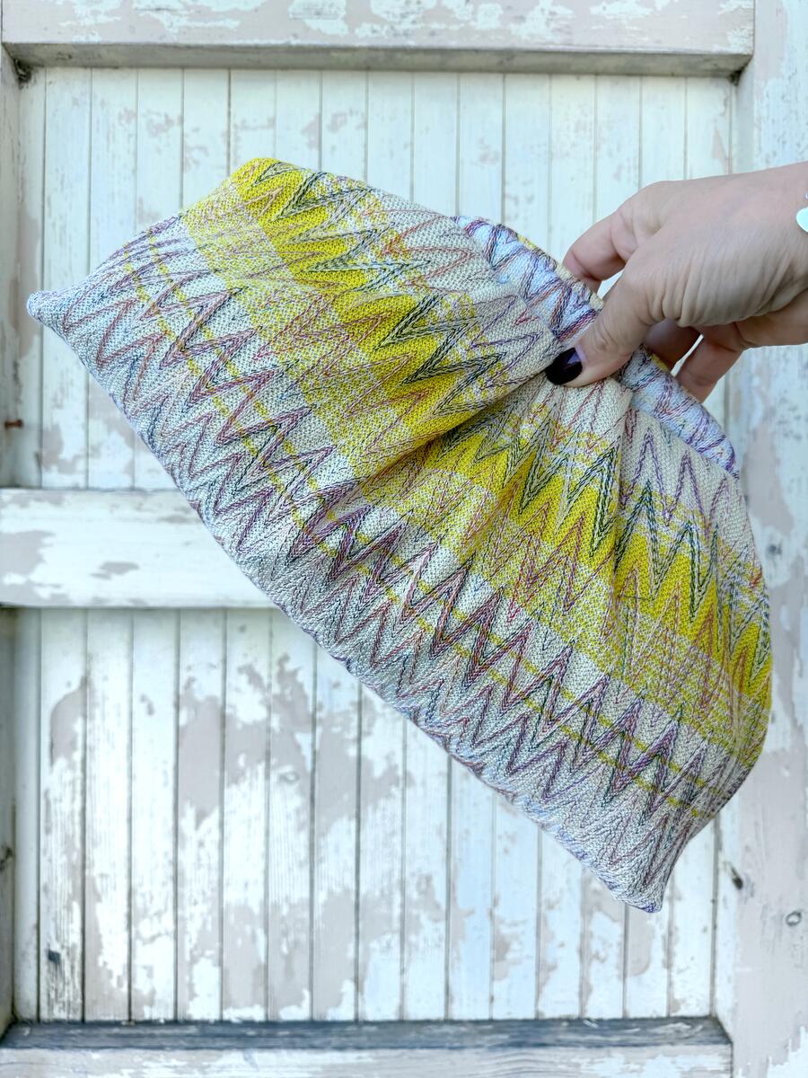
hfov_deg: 56.8
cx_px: 404
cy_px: 539
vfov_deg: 71.6
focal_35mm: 24
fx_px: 747
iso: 80
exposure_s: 1/849
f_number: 1.78
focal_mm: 6.76
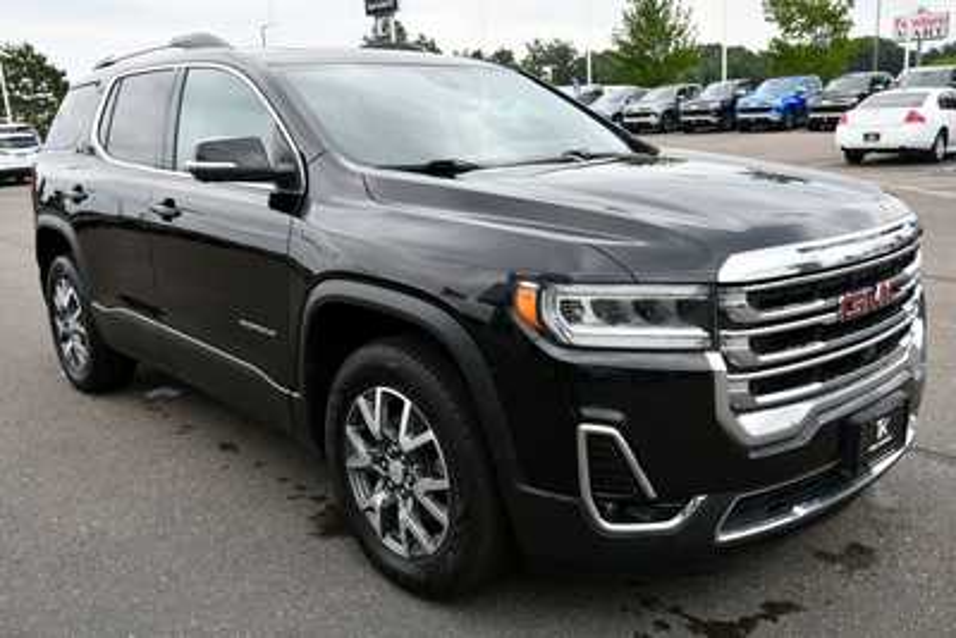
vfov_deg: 43.6
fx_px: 797
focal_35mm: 30
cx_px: 478
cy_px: 319
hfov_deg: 61.9
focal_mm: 20
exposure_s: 1/250
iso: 200
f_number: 7.1
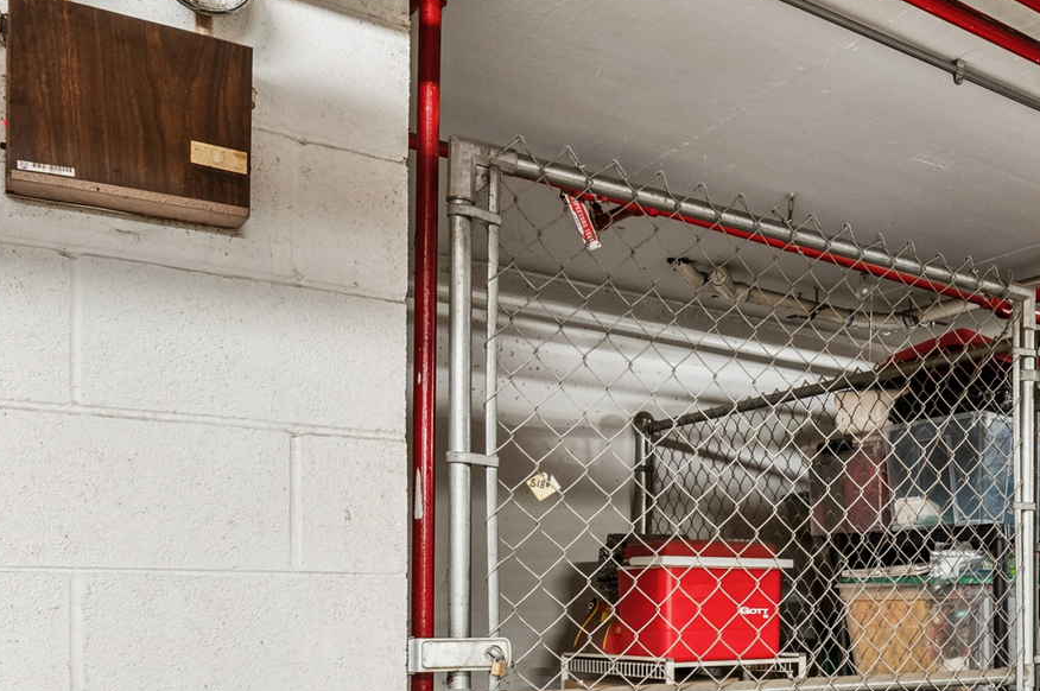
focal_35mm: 39
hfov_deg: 45.1
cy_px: 595
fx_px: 1125
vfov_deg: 32.7
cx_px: 932
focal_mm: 14
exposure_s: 1/1.25
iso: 250
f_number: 8
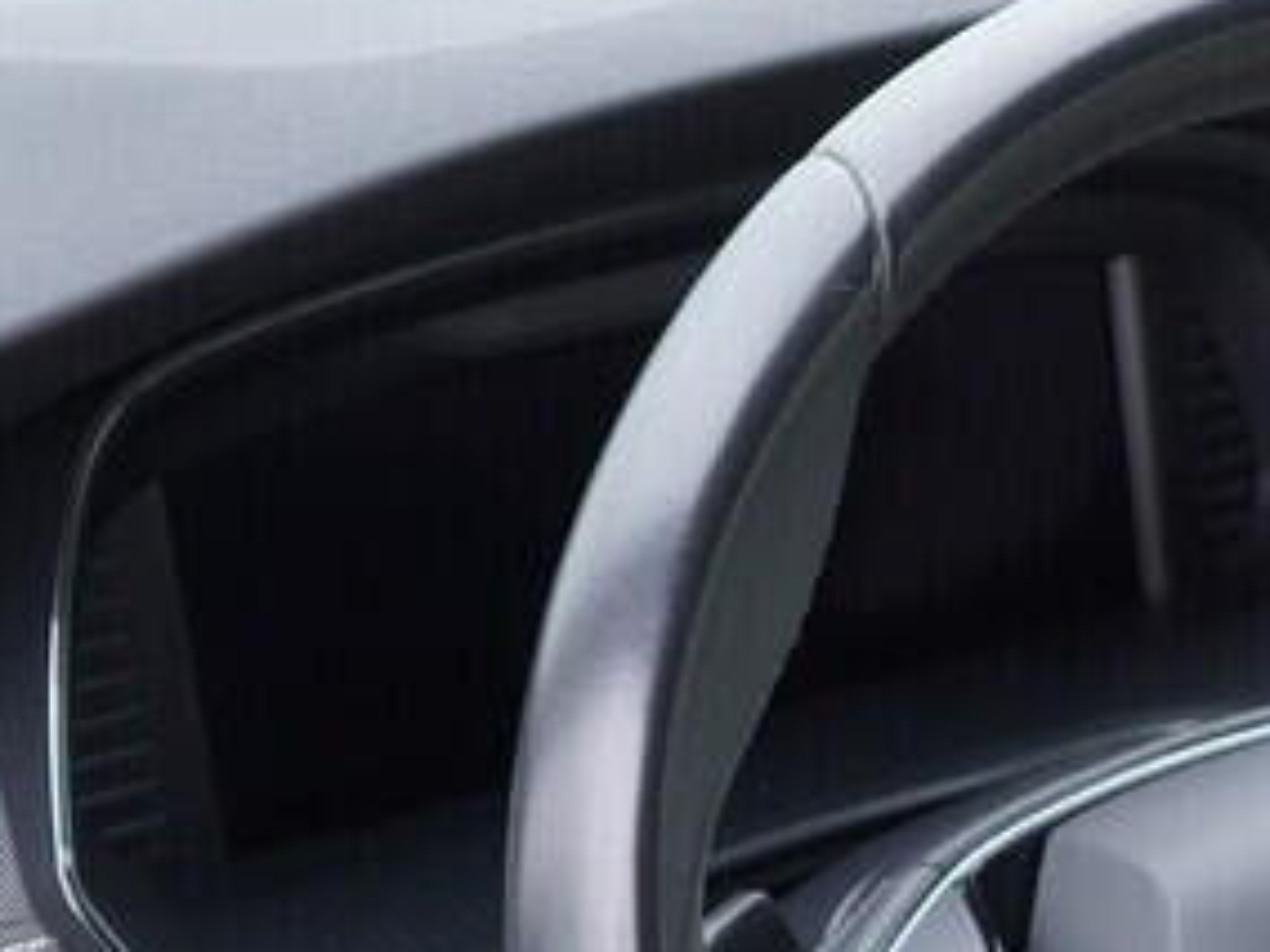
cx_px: 1274
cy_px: 1030
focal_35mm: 125
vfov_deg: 11.7
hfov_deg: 15.5
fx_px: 4586
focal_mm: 24
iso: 250
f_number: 2.8
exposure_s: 1/40
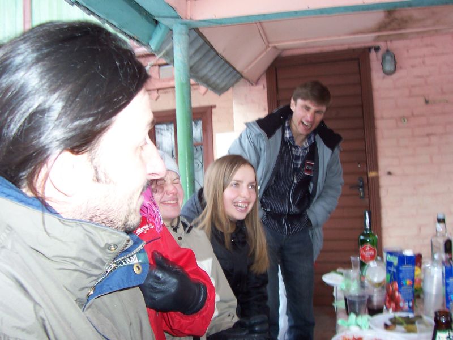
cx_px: 226
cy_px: 170
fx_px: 484
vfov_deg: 38.7
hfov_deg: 50.1
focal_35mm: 37
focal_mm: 5.6
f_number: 2.8
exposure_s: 1/60
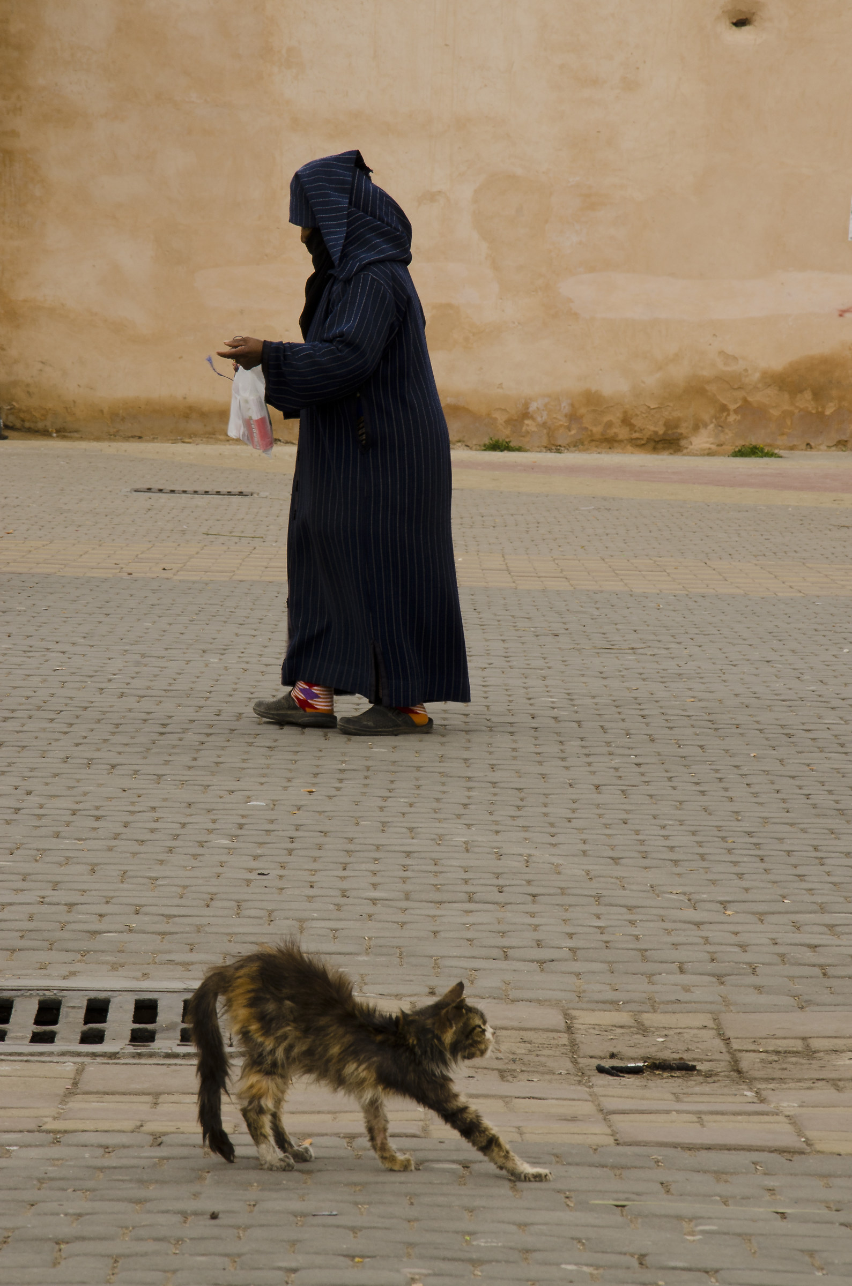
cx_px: 426
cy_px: 643
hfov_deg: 8.7
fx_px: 5618
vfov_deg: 13.1
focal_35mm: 158
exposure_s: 1/80
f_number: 18
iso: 200
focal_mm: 105
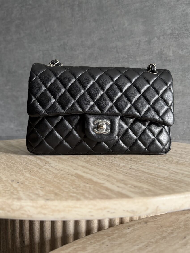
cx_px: 95
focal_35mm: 24
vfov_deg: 71.6
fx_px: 176
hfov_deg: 56.8
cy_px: 126
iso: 200
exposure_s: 1/110
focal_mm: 6.76
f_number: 1.78
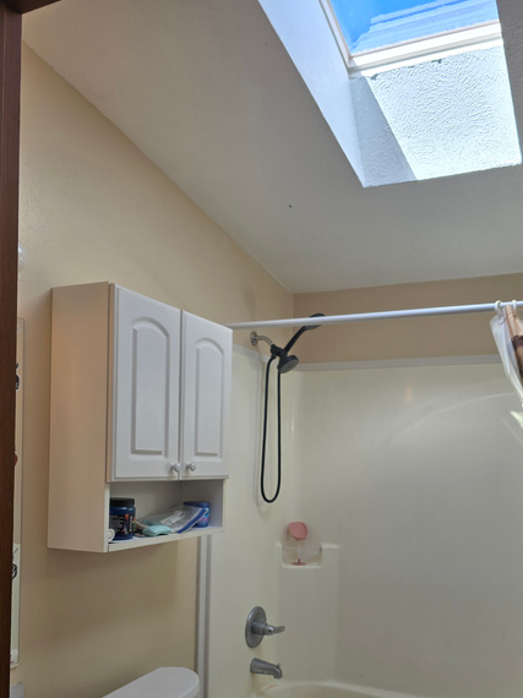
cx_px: 298
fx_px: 625
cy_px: 467
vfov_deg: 57.1
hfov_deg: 45.3
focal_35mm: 31
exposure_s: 1/120
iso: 20
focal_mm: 6.3
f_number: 1.7
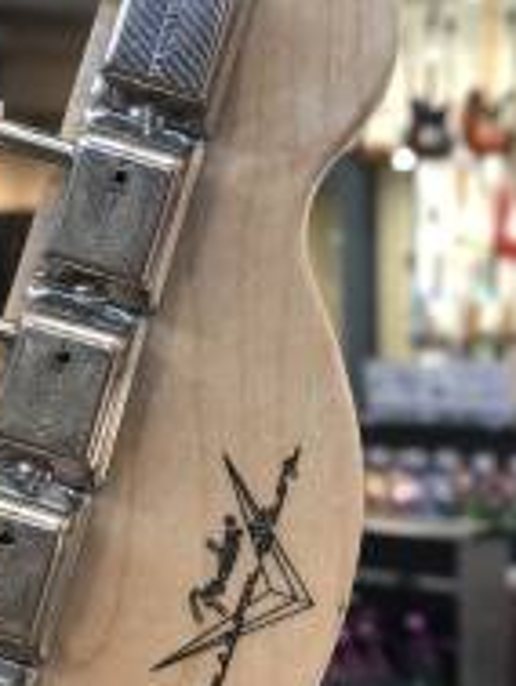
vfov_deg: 17.8
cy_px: 490
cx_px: 200
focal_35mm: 110
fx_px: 2184
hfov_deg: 13.5
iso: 100
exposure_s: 1/30
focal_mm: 6
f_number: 2.4
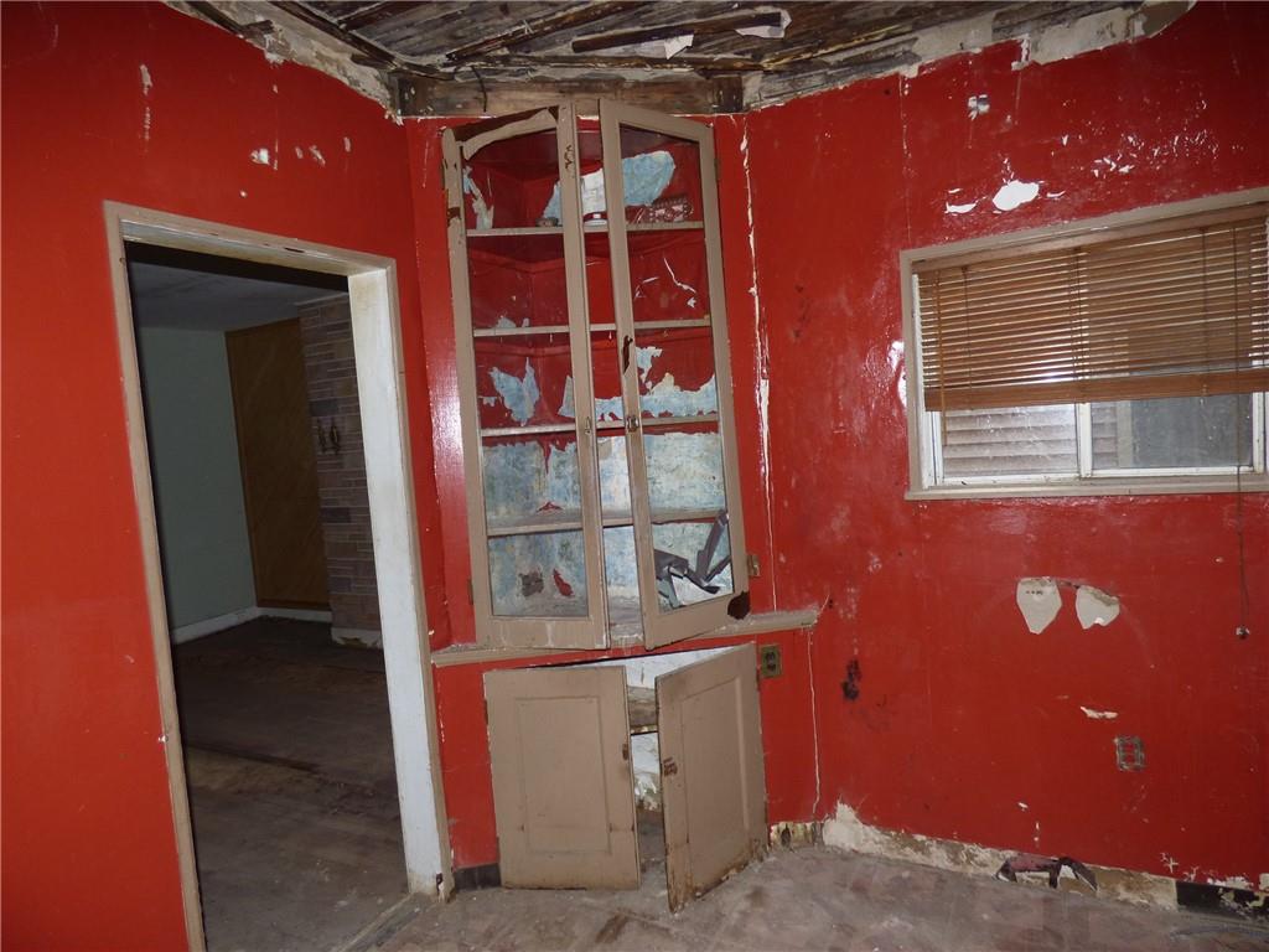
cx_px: 634
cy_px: 476
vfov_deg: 66.0
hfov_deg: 81.7
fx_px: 733
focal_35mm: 20
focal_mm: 3.58
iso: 125
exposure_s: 1/60
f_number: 2.8
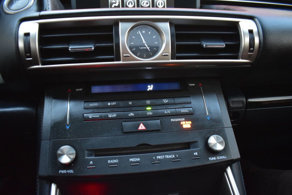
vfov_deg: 47.9
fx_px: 219
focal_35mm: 27
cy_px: 98
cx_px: 146
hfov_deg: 67.4
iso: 1600
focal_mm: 18
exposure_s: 1/6
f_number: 3.5
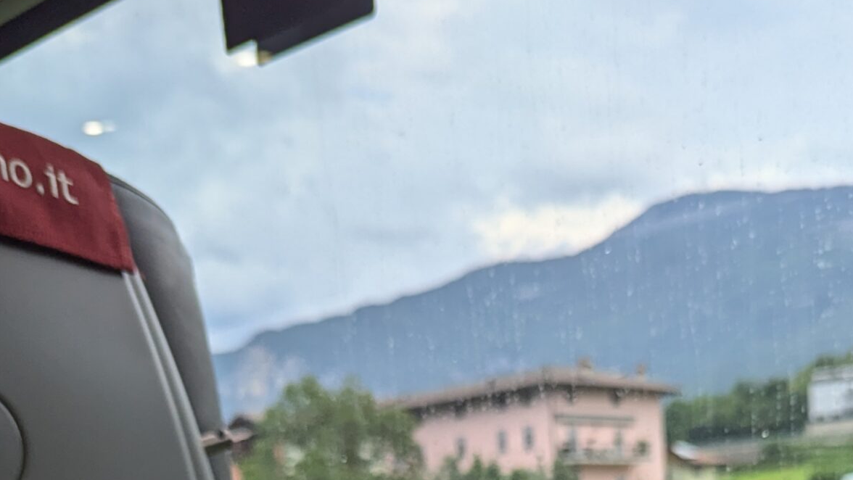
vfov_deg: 18.1
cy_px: 778
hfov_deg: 36.4
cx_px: 535
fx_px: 1289
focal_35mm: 57
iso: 164
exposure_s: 1/353
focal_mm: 6.81
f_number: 1.85
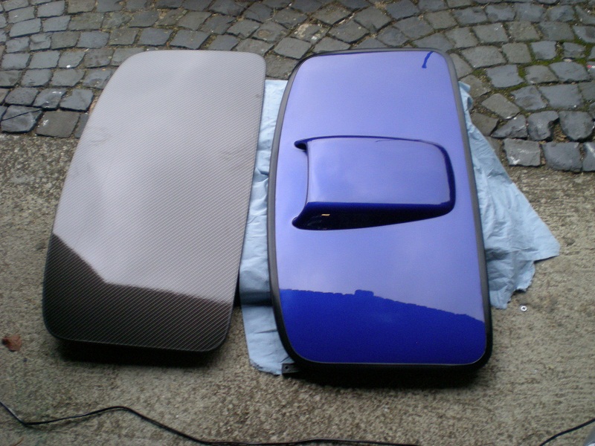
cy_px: 223
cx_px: 298
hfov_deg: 49.0
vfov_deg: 37.7
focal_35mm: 38
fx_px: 653
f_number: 3.1
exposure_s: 1/39
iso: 200
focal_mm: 6.3
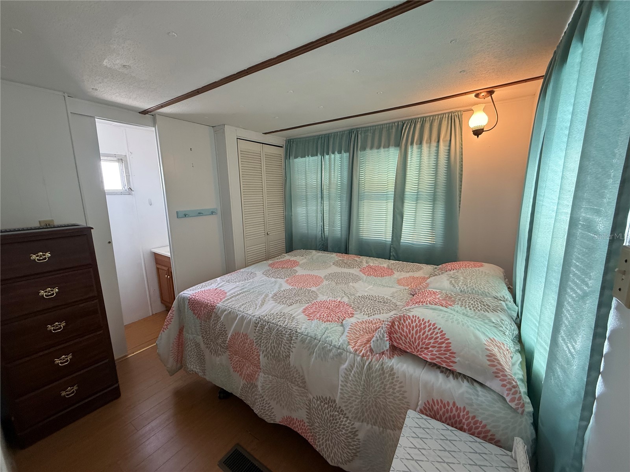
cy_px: 236
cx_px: 315
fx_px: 255
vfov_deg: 85.7
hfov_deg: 102.1
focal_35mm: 14
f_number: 2.2
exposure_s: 1/60
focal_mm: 2.22
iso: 200
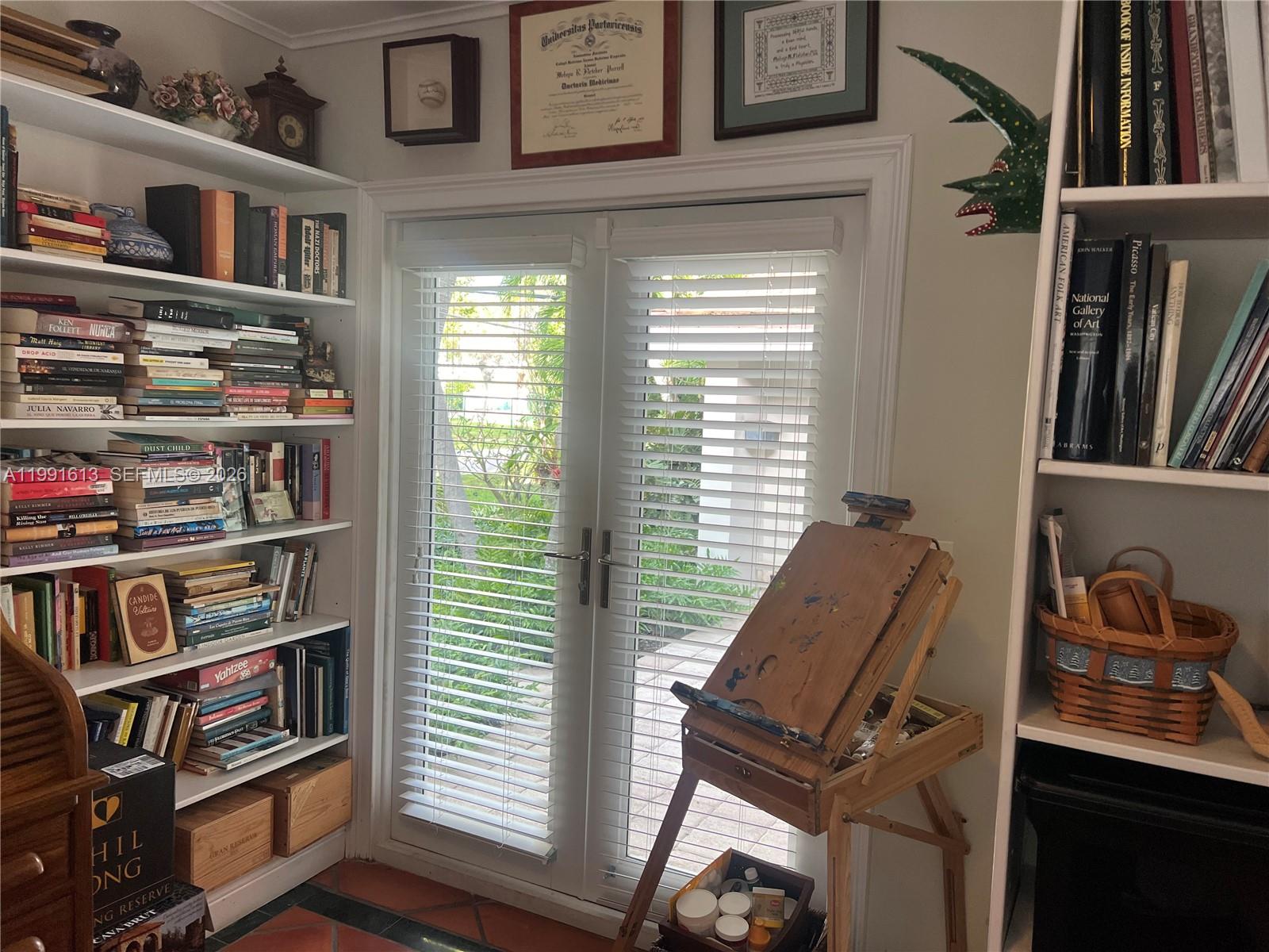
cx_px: 634
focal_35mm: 26
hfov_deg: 67.3
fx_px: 953
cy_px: 476
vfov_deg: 53.1
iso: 80
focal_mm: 5.7
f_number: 1.5
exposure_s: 1/60
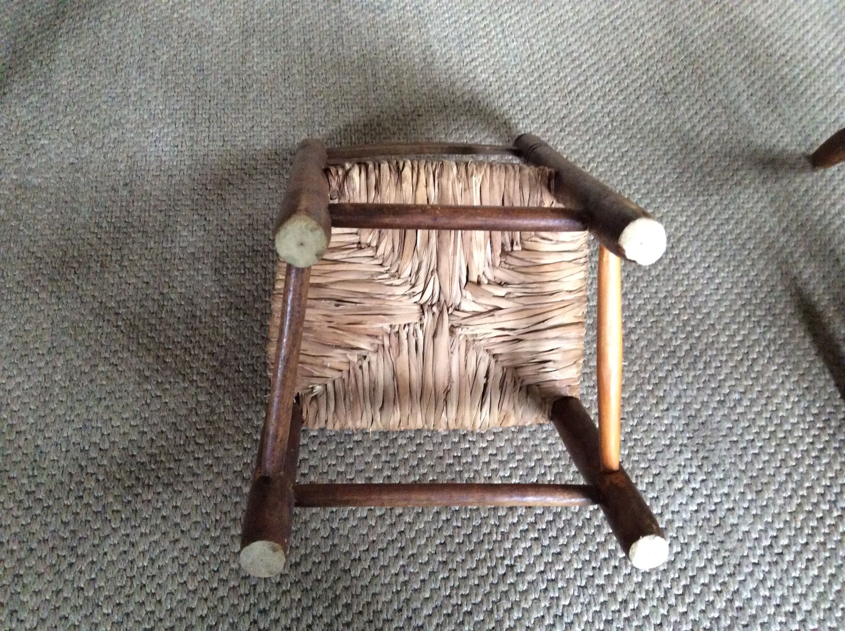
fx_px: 780
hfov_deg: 56.9
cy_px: 316
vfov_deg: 44.1
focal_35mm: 32
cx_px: 422
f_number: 2.4
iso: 320
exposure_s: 1/17
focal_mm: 3.3
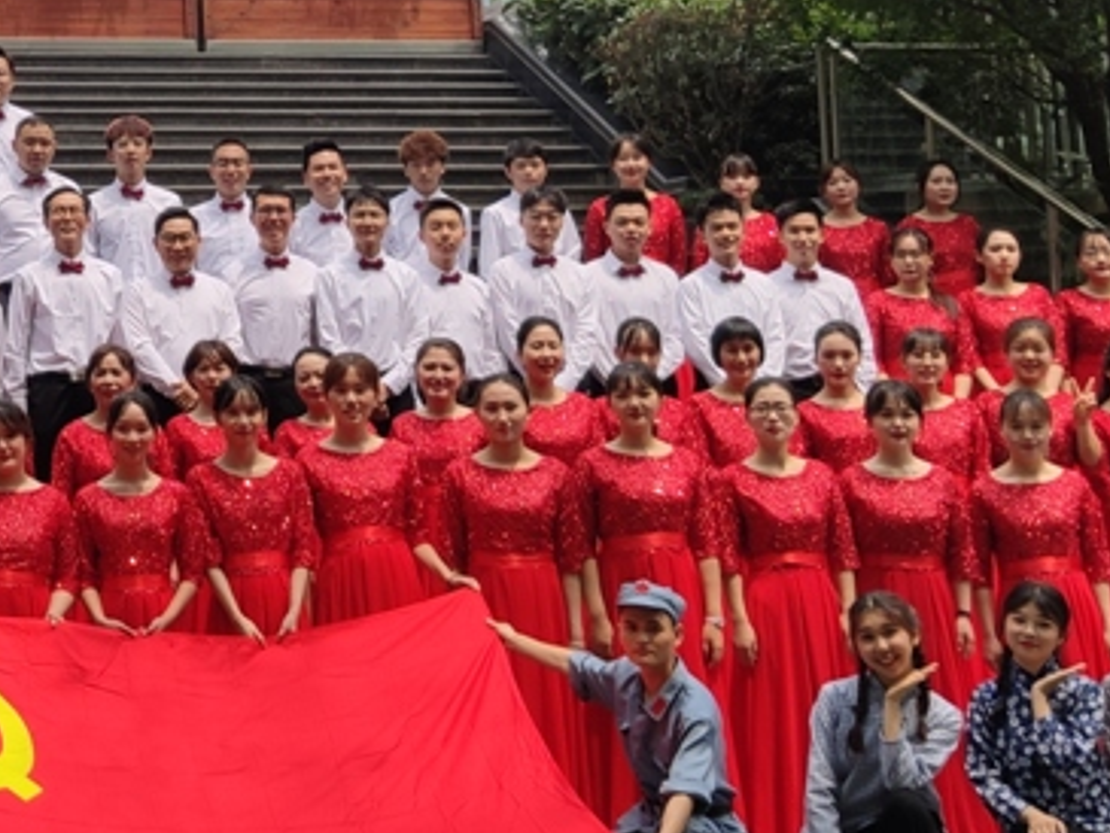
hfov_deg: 25.2
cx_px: -40
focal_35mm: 73
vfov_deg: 19.9
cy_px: 112
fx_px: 2342
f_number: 1.75
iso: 112
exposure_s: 1/1930
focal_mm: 4.75
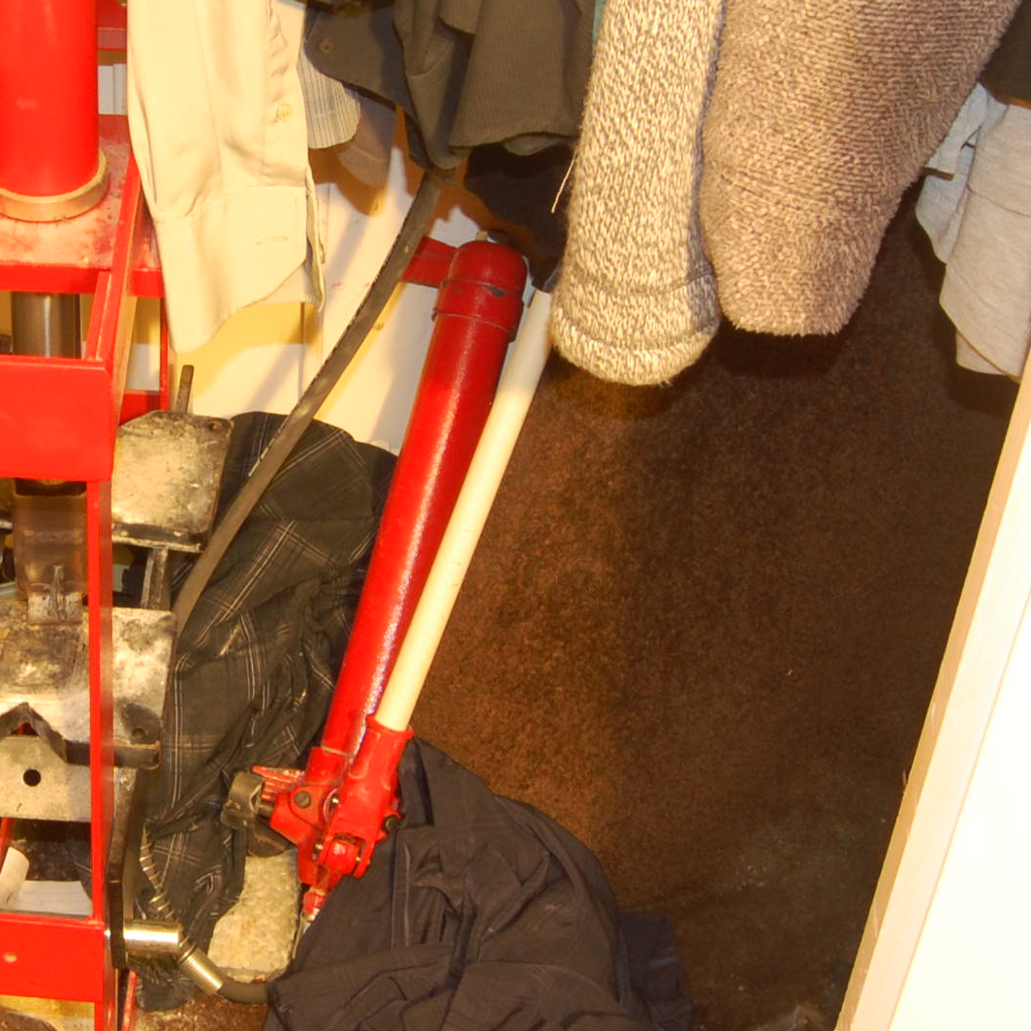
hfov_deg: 23.1
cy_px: 491
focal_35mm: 72
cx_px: 11
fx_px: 2426
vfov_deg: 24.0
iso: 400
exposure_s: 15
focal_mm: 20
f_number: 16
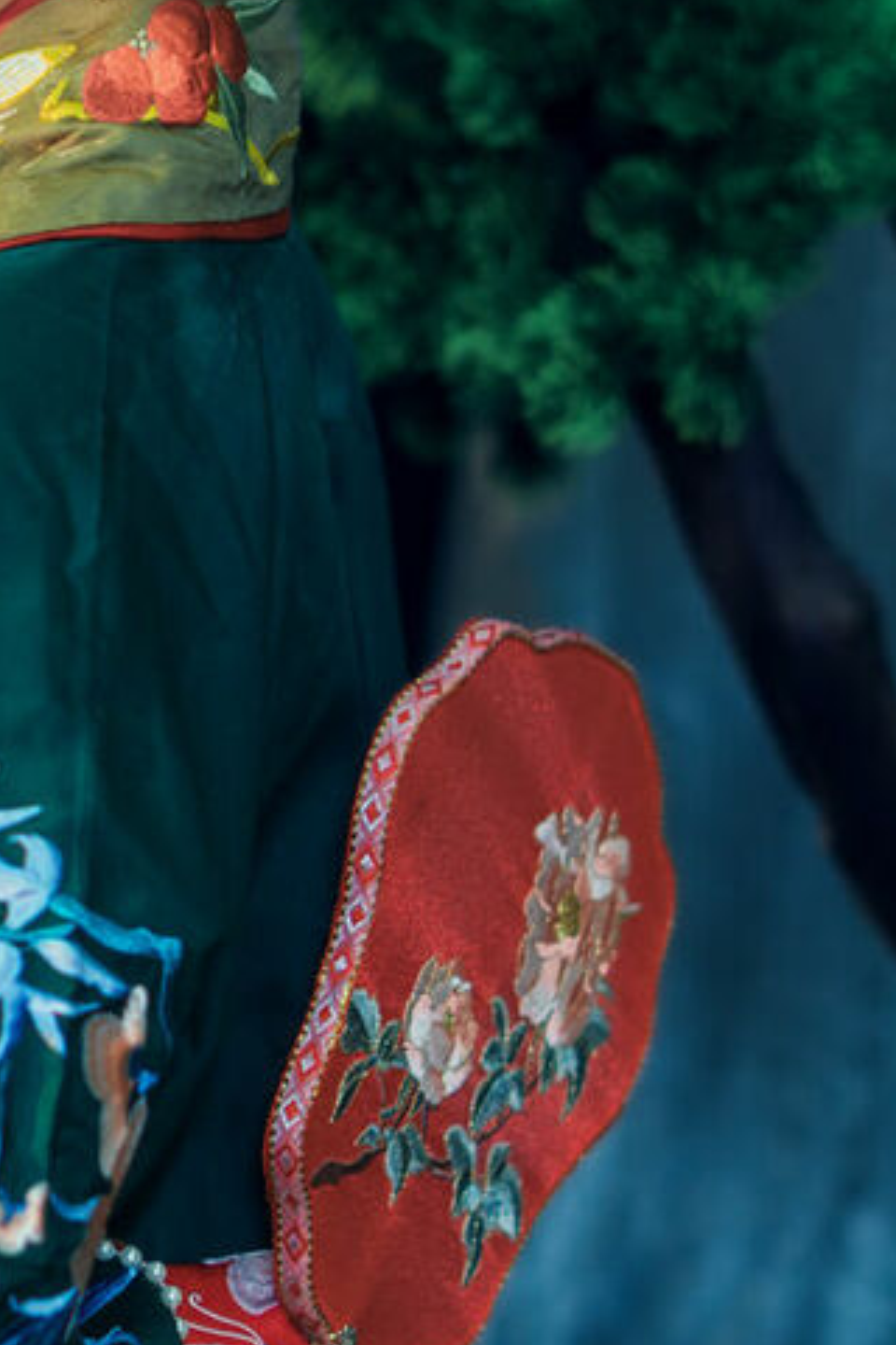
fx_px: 6122
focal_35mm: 164
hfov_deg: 8.3
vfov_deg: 12.5
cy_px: 464
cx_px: -148
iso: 200
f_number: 2.2
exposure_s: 1/125
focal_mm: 50
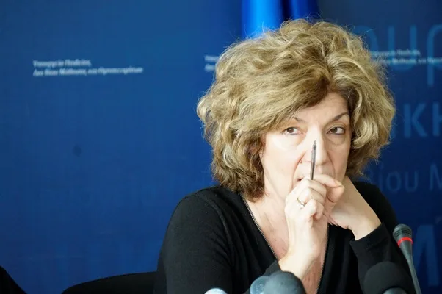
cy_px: 147
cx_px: 221
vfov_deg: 4.4
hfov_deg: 6.5
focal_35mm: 315
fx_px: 3863
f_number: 6.3
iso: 3200
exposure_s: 1/250
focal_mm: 210
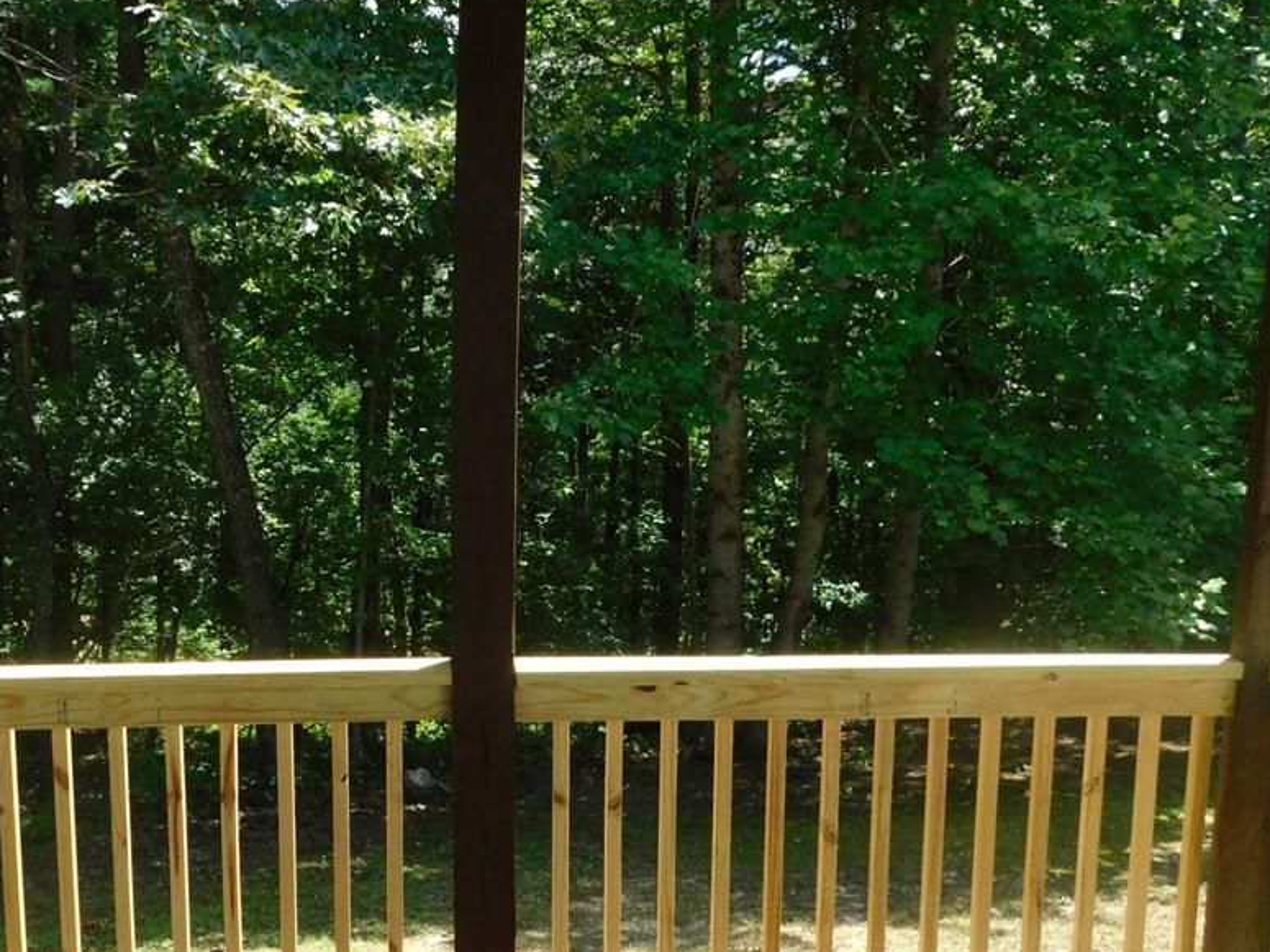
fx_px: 1357
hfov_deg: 49.6
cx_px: 472
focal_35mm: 37
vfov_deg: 38.6
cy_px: 501
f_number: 3.2
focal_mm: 4.9
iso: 400
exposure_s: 1/1000
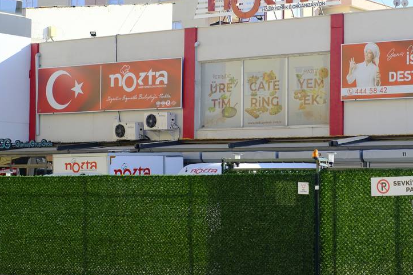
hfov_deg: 23.0
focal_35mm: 88
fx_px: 1009
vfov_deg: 15.5
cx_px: 286
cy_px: 116
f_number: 4
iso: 320
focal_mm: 35
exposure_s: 1/480
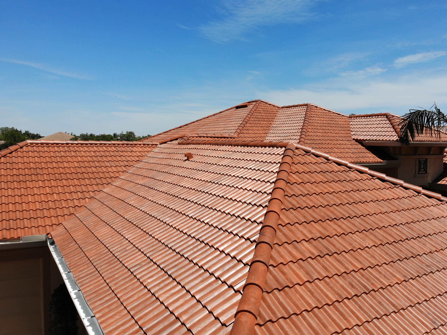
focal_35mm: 28
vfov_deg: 49.6
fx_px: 361
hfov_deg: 63.3
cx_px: 243
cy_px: 145
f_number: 2.8
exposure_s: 1/1472
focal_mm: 4.5
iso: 101
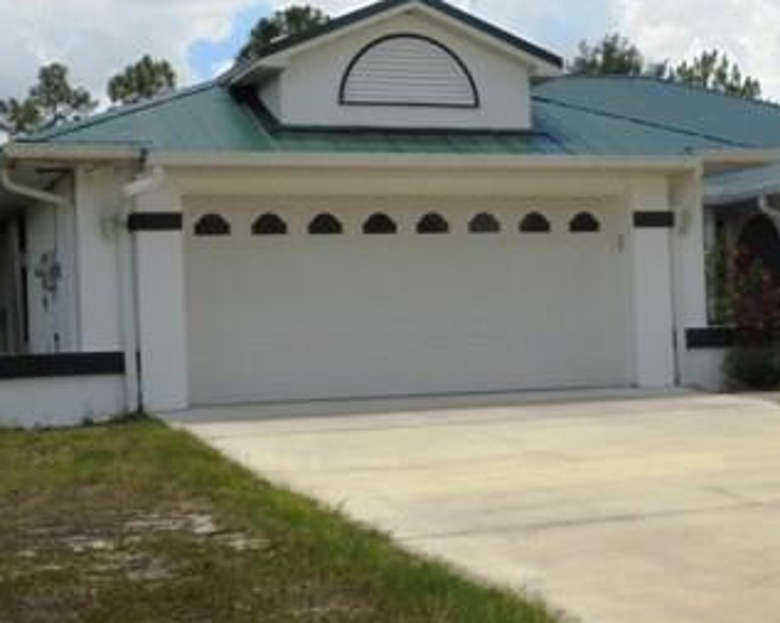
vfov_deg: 20.4
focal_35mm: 75
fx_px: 1730
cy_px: 332
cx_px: 645
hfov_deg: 24.9
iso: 100
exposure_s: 1/125
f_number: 13.3
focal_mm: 6.9
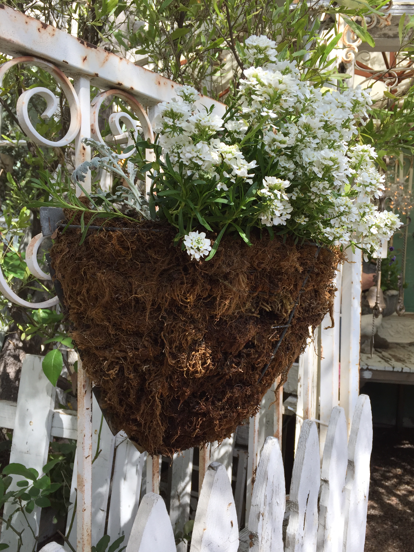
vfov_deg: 58.3
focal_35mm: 31
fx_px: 494
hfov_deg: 45.4
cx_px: 221
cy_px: 290
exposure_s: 1/590
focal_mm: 4.15
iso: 32
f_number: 2.2
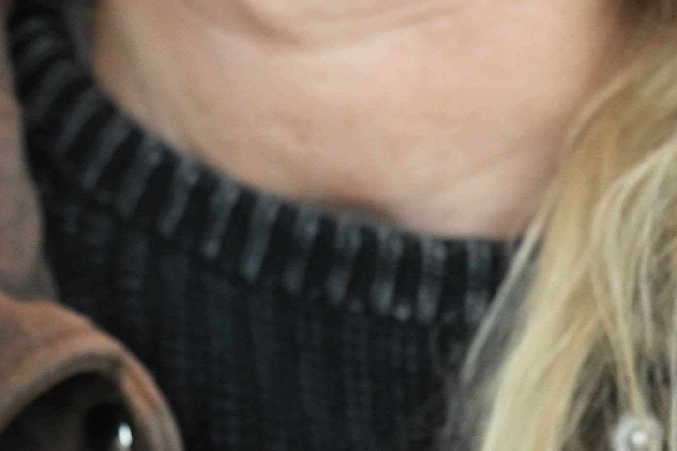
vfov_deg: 4.2
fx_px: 6016
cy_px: -405
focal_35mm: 320
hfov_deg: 6.4
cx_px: 210
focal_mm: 74
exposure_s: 1/500
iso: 1250
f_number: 3.5
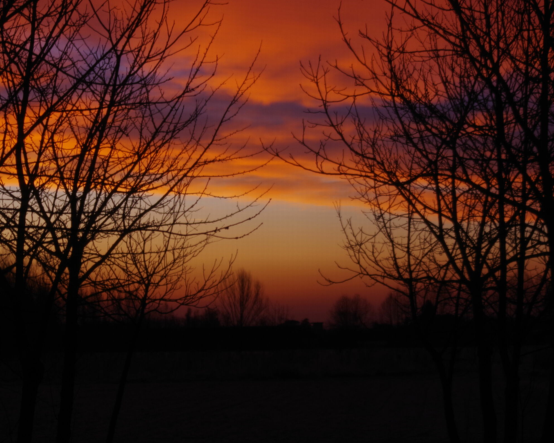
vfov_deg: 16.5
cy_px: 222
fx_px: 1525
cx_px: 254
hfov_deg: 20.6
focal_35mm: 93
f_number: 4.5
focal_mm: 55
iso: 200
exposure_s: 1/100
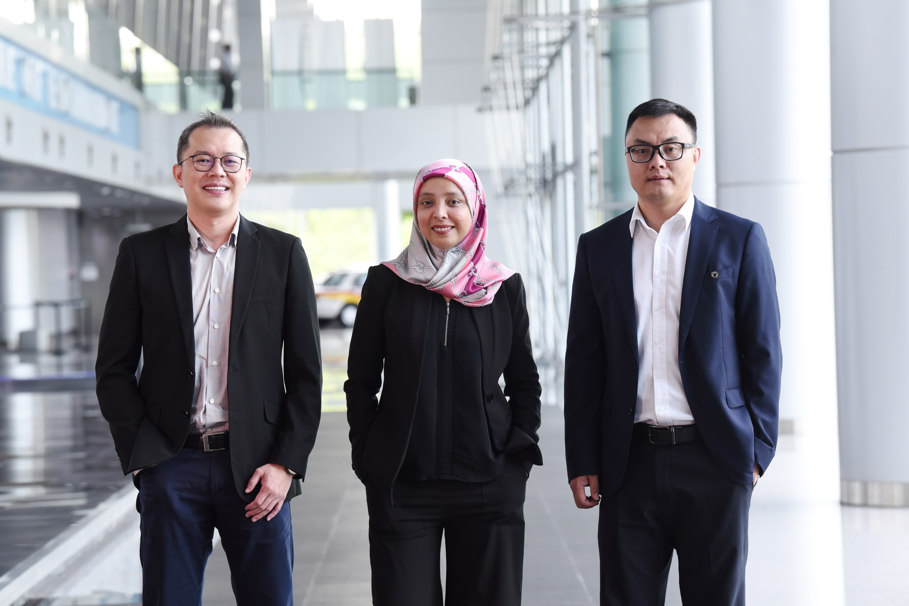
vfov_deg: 10.1
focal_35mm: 136
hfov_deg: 15.1
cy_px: 301
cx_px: 456
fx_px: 3434
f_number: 5.6
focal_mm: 135
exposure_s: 1/200
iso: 1600
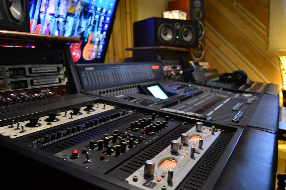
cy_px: 95
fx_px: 262
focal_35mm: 33
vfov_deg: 40.0
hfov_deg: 57.2
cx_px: 143
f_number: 3.5
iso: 800
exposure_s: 1/10
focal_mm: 22
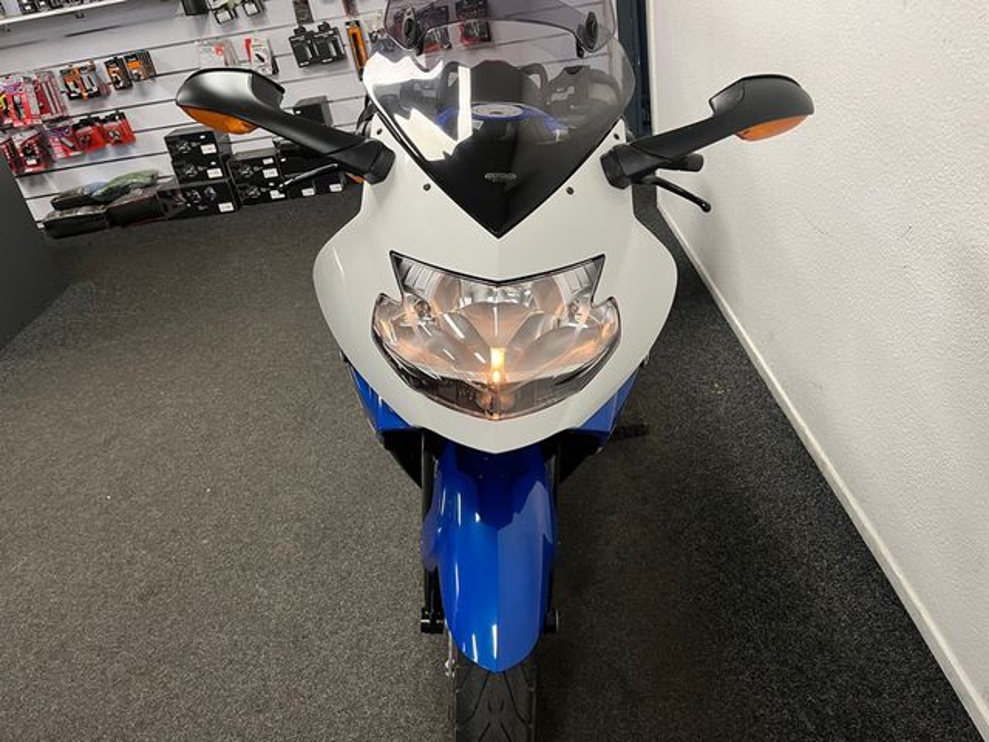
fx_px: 743
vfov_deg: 53.1
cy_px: 371
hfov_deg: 67.3
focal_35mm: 26
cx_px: 494
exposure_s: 1/50
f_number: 1.6
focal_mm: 5.1
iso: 100
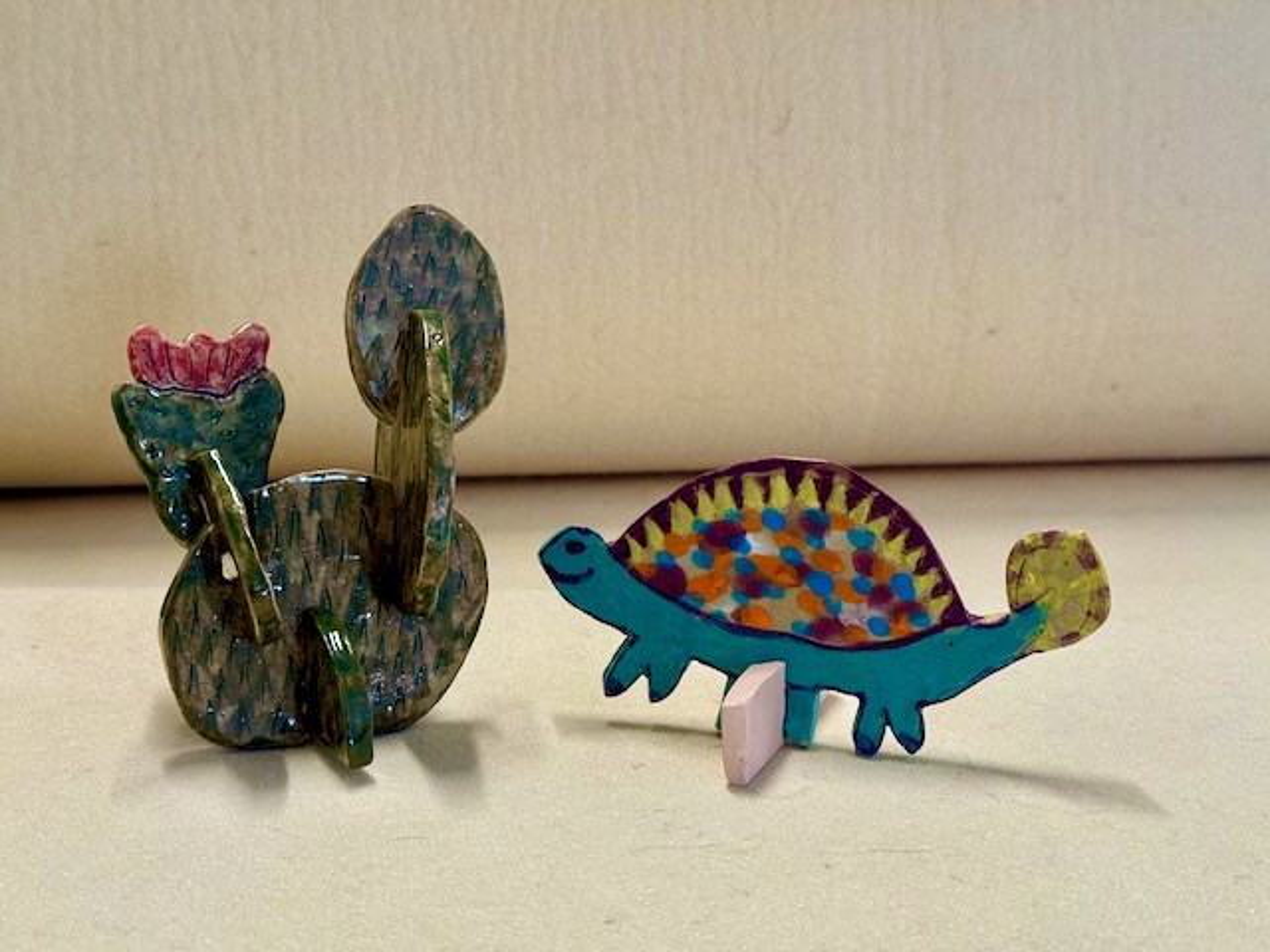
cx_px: 635
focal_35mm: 48
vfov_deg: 30.3
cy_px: 476
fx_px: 1761
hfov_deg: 39.7
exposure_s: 1/60
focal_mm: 6.76
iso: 80
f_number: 1.78
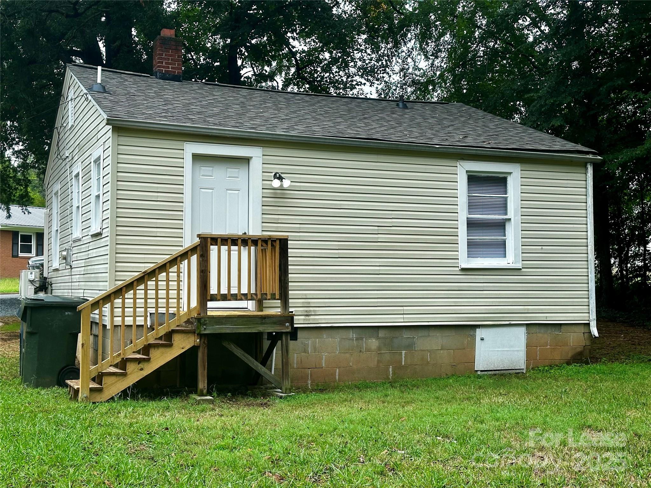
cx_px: 326
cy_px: 244
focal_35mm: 48
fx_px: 903
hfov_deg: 39.7
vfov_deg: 30.3
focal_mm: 6.86
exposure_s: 1/1199
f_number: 1.78
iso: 64
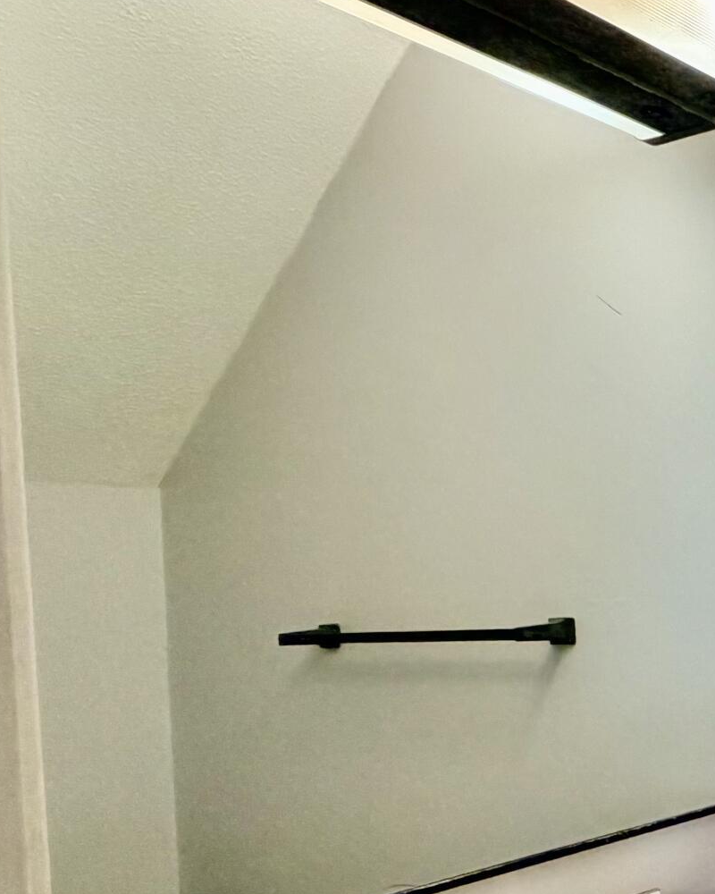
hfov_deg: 24.3
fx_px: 1085
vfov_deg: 44.2
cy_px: 593
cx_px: 1173
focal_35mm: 41
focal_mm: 2.22
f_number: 2.2
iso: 250
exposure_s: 1/120
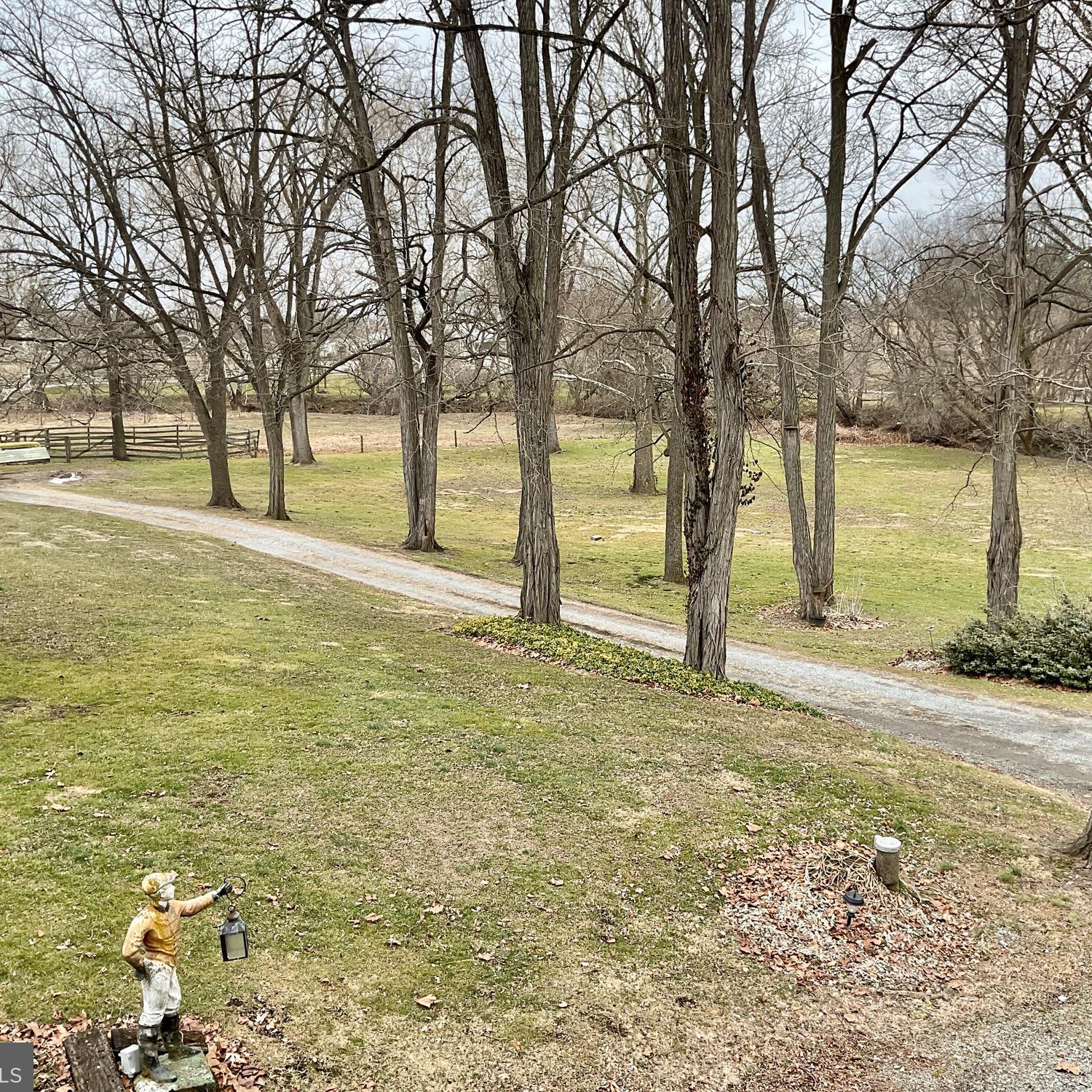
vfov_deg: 47.2
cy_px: 543
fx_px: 1249
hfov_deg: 47.2
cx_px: 597
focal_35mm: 35
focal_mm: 3
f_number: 1.8
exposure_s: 1/247
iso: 16
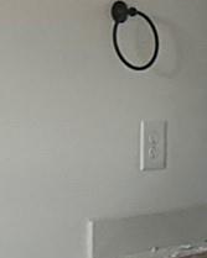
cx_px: 258
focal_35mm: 134
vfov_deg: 14.4
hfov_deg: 11.3
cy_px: 158
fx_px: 1027
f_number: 2.2
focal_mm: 2.22
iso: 250
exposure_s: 1/99
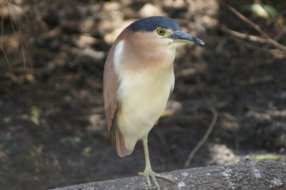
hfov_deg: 4.6
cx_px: 143
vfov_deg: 3.1
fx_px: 3573
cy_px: 95
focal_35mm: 450
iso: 400
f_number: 5.6
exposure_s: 1/100
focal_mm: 300
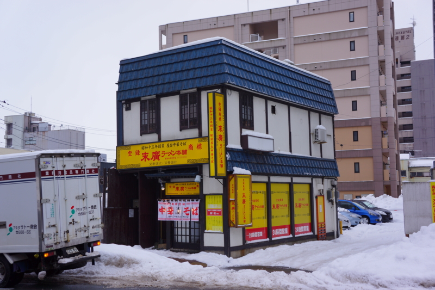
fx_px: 544
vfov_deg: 29.9
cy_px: 145
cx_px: 218
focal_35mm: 45
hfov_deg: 43.6
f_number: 5.6
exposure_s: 1/100
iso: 100
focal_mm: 30
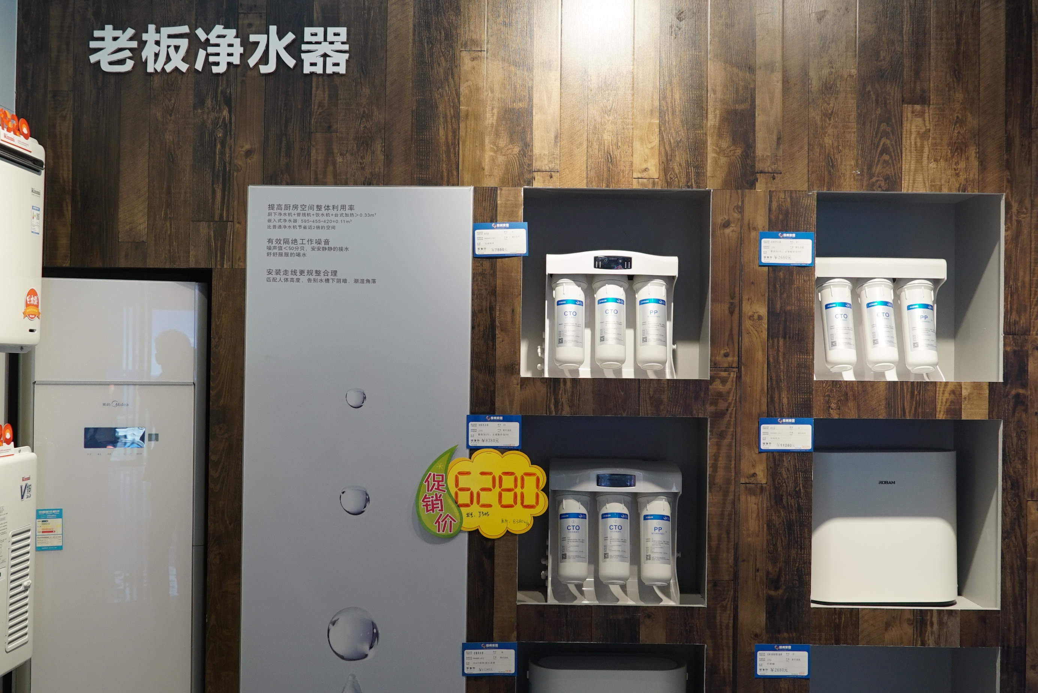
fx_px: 1038
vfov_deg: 36.9
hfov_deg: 53.1
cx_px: 519
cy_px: 346
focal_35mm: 36
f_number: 4
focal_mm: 24
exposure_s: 1/160
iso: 640
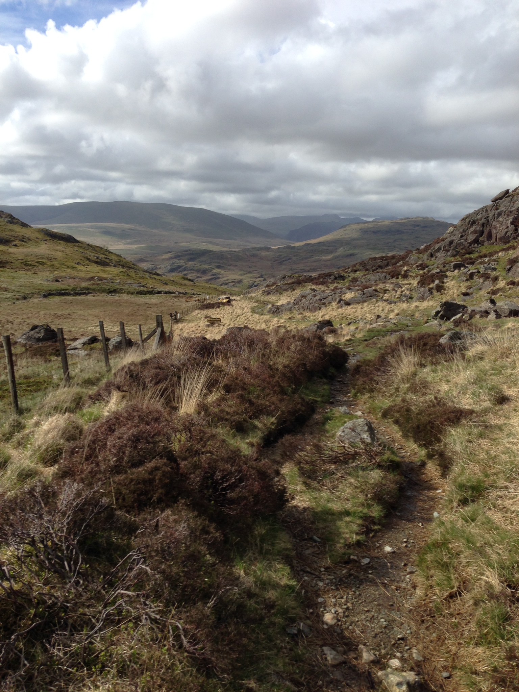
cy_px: 346
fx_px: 660
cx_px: 260
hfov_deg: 42.9
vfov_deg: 55.4
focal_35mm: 33
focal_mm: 4.12
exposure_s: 1/1808
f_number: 2.4
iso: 50
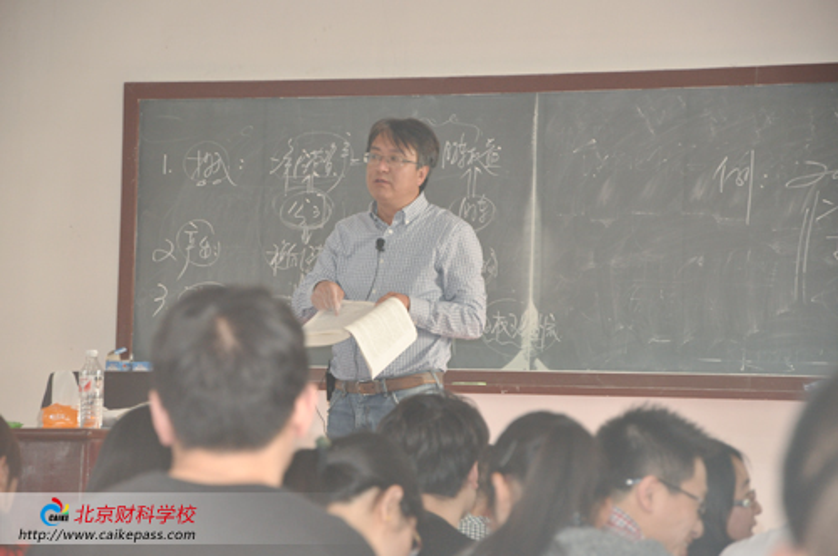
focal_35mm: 158
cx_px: 419
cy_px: 278
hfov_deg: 13.1
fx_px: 3661
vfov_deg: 8.7
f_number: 5.6
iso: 800
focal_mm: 105
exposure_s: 1/30
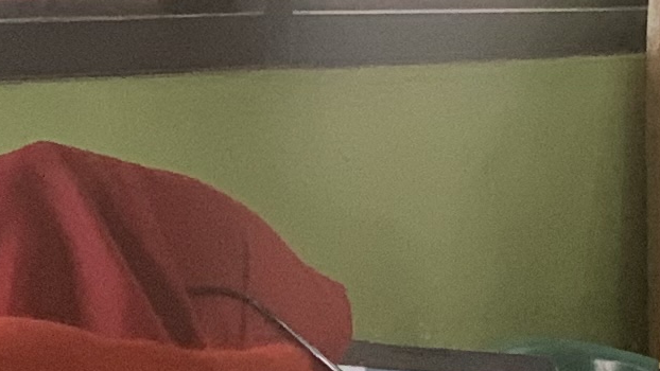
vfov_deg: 3.3
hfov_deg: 5.7
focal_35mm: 367
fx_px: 6423
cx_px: 1514
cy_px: -237
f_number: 2.4
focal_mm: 6
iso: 100
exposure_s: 1/120
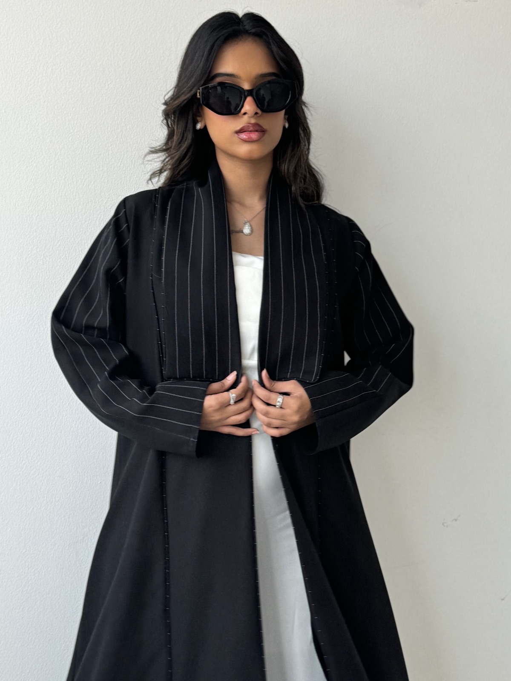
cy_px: 340
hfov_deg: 36.8
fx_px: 768
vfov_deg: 47.9
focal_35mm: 39
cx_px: 256
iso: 80
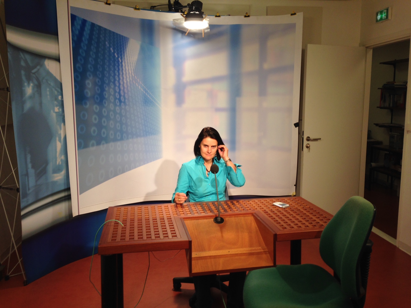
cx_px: 206
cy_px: 154
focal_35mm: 33
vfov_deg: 42.9
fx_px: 392
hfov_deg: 55.4
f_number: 2.4
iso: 50
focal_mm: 4.12
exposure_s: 1/40
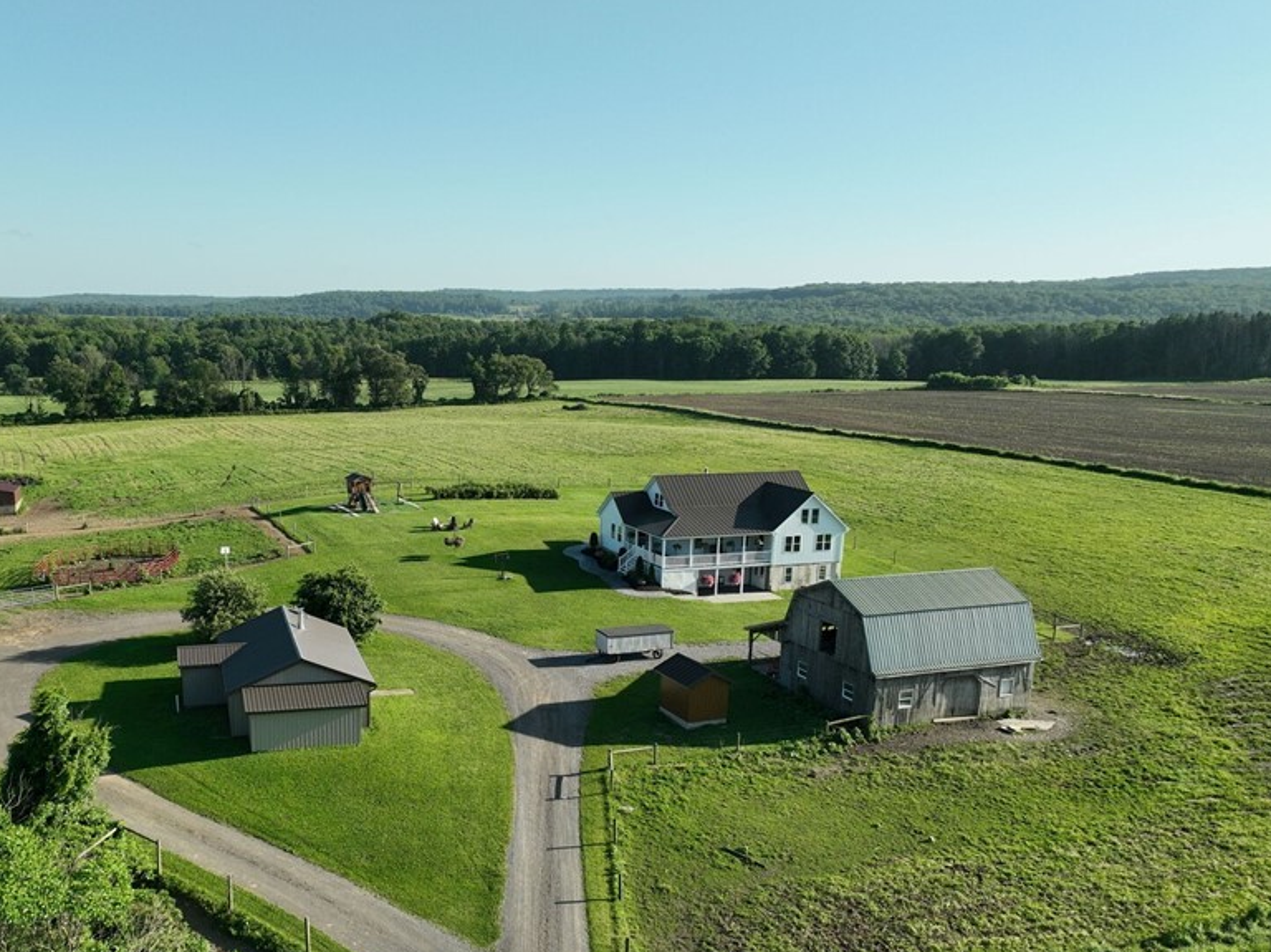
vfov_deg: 43.9
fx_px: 1174
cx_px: 444
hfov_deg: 55.9
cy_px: 575
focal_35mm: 32
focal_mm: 12.29
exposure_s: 1/800
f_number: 2.8
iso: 200
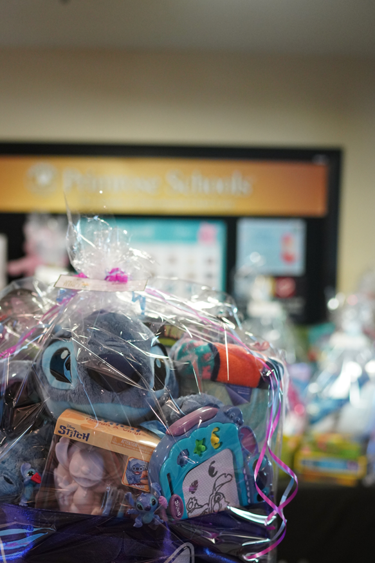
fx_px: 844
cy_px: 413
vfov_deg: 36.1
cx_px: 95
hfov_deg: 24.8
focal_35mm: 54
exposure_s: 1/160
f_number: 2
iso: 2500
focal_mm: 35
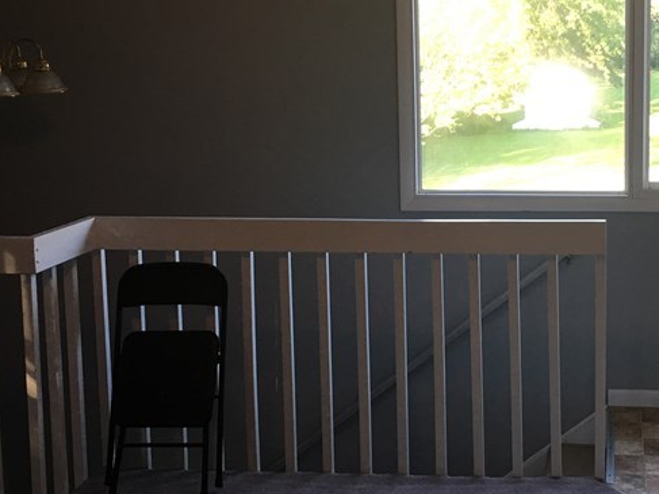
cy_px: 217
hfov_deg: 31.1
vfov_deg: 24.0
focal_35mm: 61
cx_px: 503
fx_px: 1161
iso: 25
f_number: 2.2
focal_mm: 4.15
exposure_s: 1/30
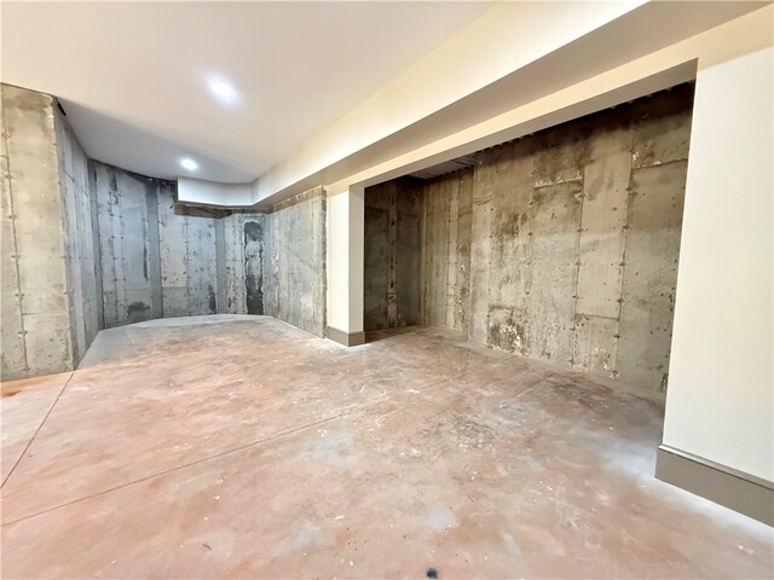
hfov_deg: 102.1
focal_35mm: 14
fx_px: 313
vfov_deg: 85.7
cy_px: 290
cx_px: 387
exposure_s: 1/60
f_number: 2.2
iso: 1000
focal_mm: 2.22
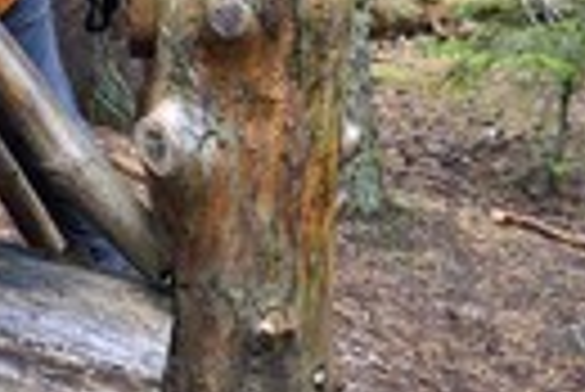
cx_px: -308
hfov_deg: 15.3
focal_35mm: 123
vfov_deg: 11.0
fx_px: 2001
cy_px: -23
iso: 800
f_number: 7.1
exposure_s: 1/50
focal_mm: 38
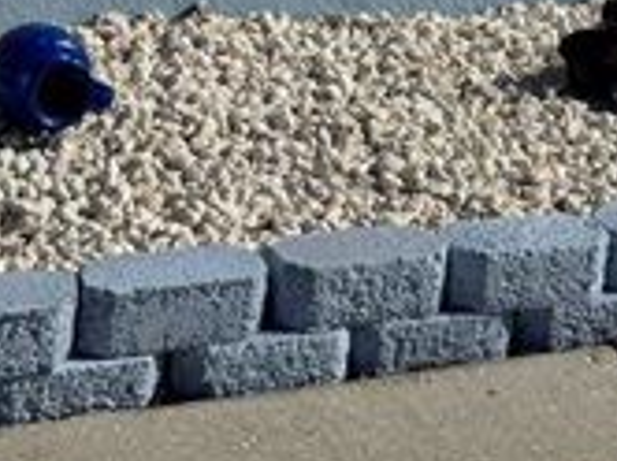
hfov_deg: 19.3
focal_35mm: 102
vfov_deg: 12.8
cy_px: -442
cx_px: 262
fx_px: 1815
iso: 80
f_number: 1.78
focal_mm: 6.76
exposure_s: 1/12346
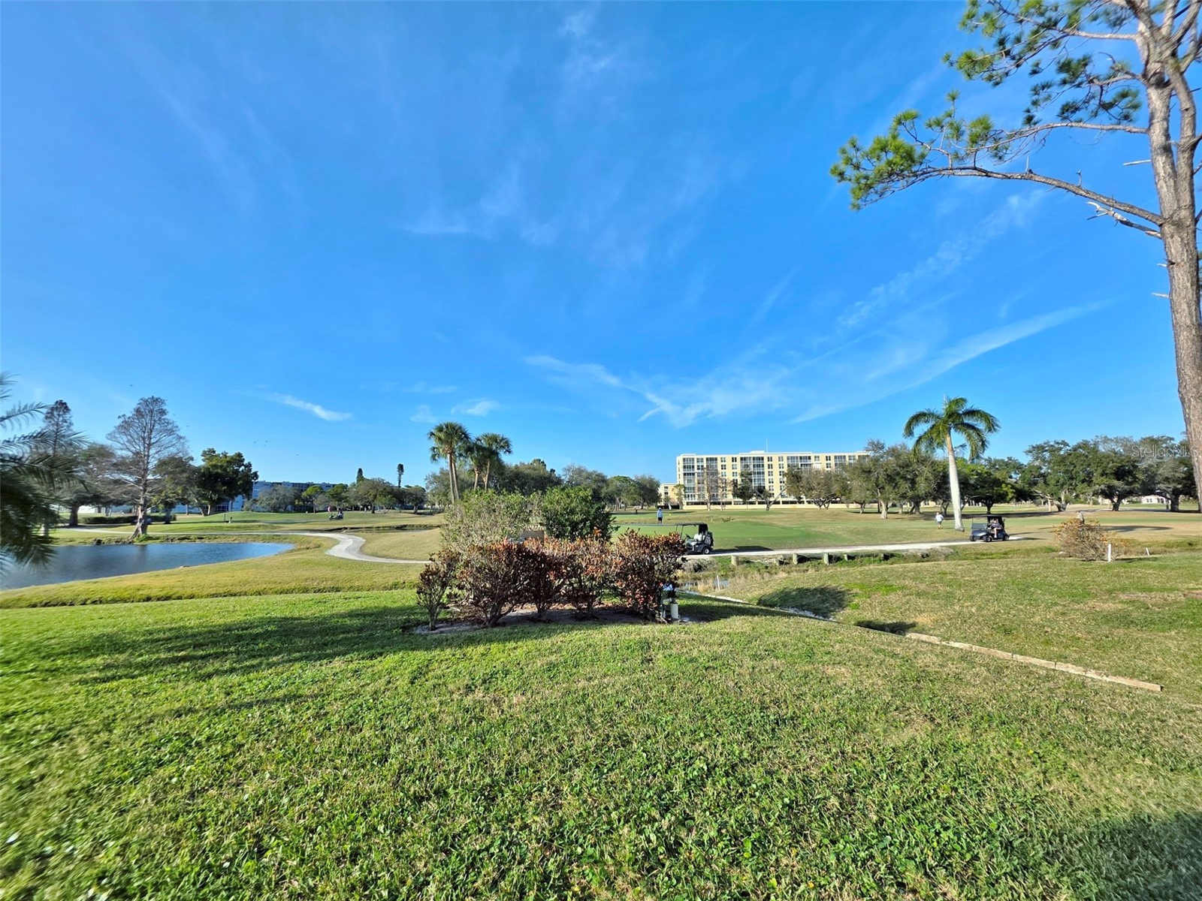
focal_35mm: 13
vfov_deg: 89.9
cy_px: 450
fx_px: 451
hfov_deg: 106.2
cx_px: 601
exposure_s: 1/1930
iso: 40
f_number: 1.9
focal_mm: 2.2
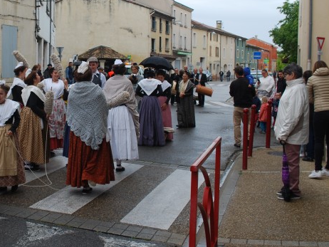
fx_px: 475
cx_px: 64
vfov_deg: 28.9
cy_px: 75
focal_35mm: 50
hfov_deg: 36.8
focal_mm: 20
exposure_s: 1/125
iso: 125
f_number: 5.6
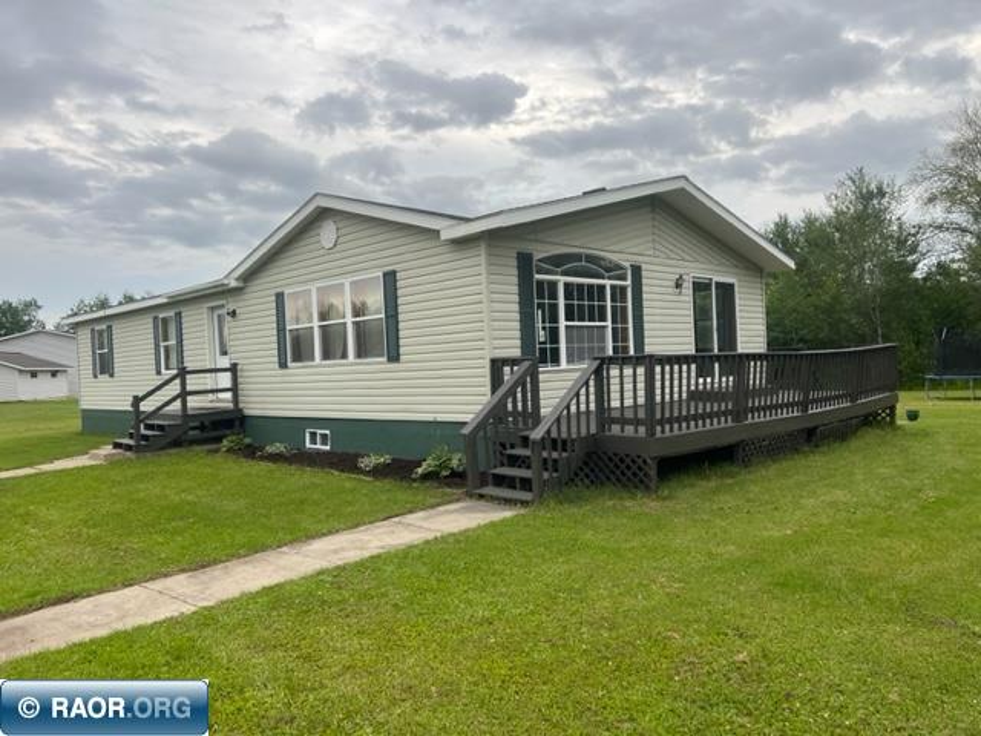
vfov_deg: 53.1
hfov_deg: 67.3
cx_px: 490
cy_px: 368
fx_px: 737
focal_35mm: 26
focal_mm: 5.7
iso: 50
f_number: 1.5
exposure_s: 1/588
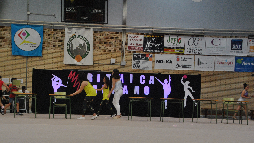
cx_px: 101
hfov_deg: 32.3
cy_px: 98
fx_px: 438
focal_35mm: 65
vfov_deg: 18.5
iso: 800
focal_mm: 34
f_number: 6.3
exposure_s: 1/160
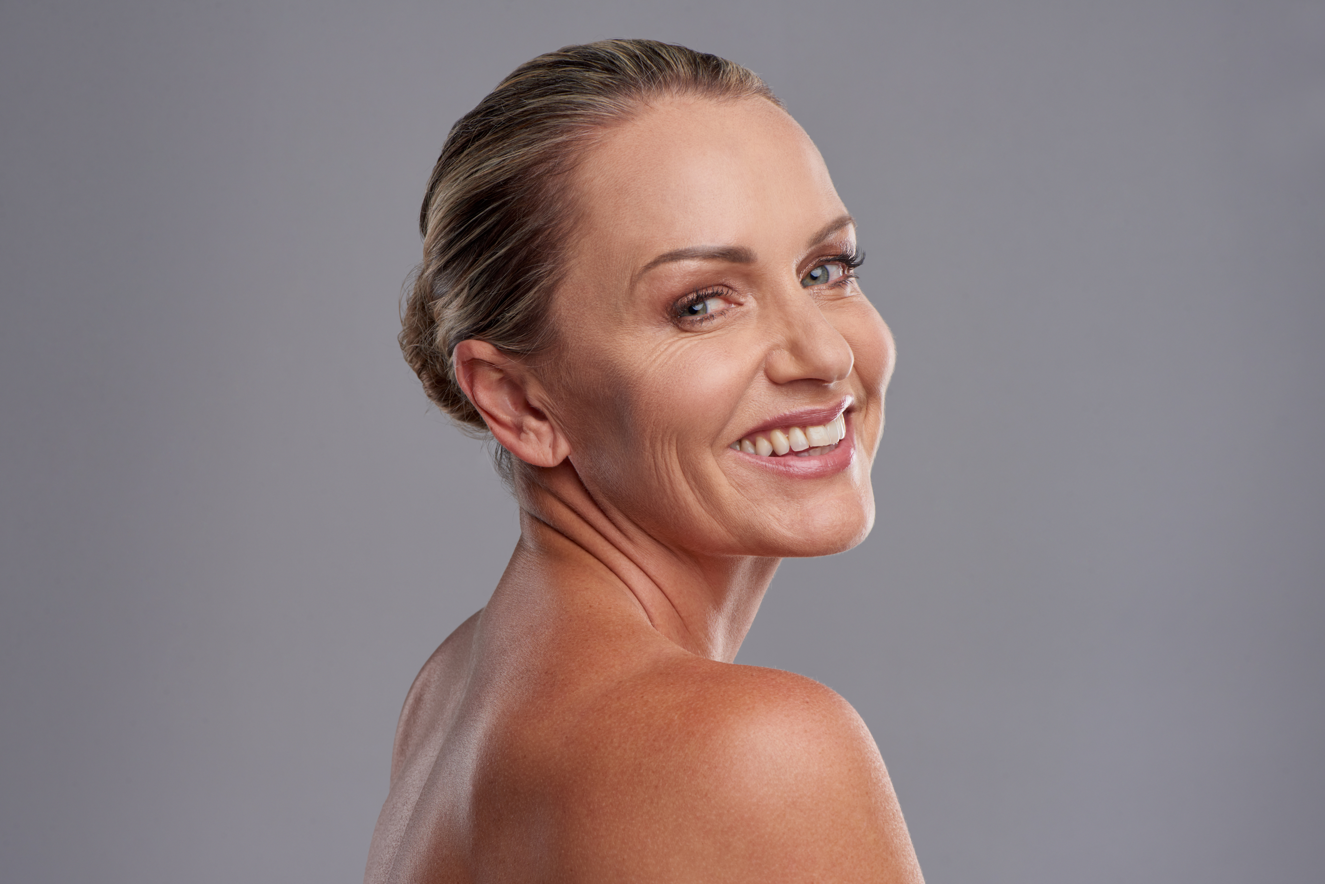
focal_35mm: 105
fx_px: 3866
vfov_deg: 13.1
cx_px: 662
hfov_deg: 19.5
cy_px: 442
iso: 100
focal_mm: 105
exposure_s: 1/200
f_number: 7.1
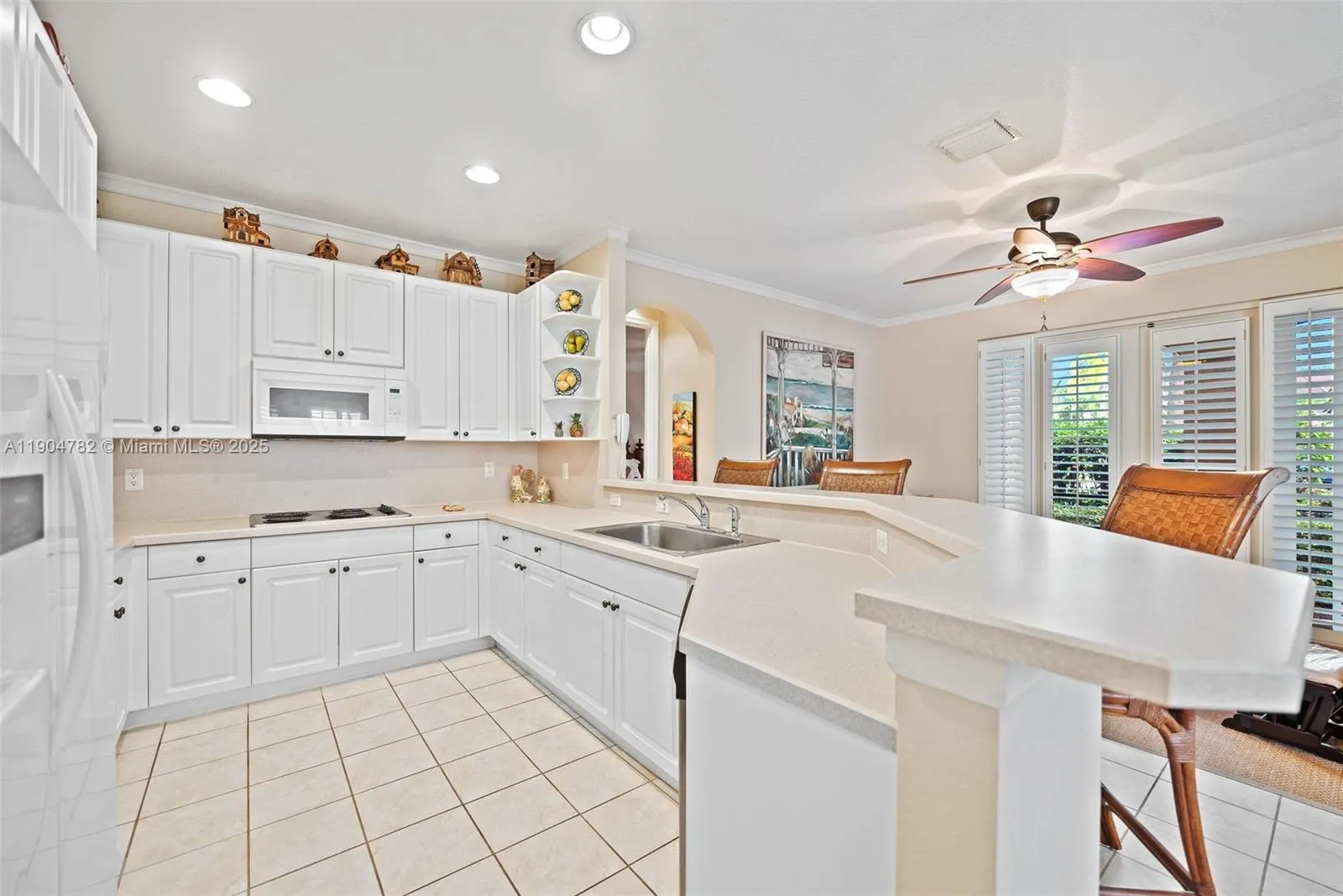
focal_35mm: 14
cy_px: 448
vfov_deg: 81.2
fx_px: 522
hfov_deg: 104.2
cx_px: 672
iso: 900
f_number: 2.8
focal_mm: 14
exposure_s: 1/13
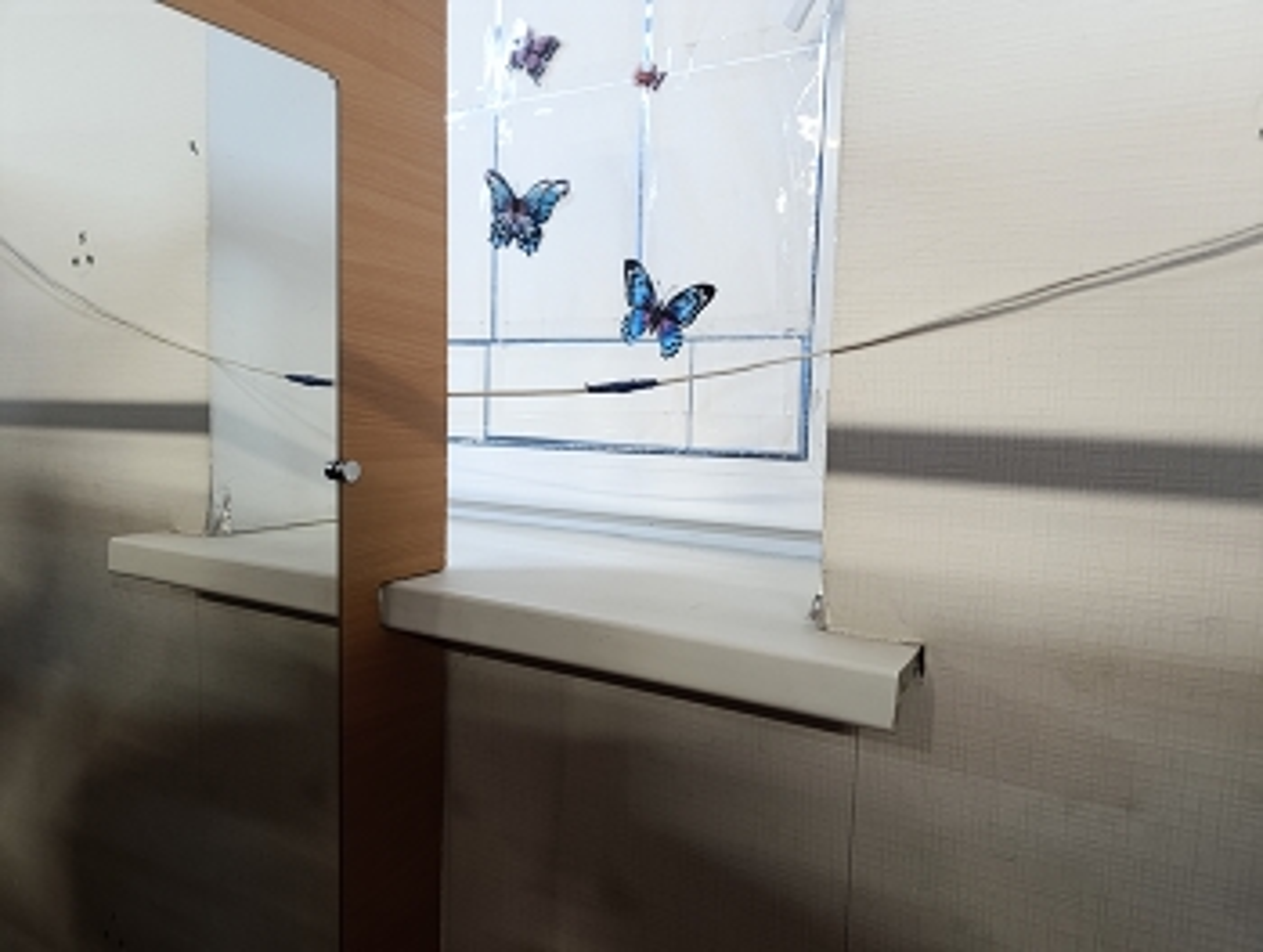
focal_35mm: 23
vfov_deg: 59.1
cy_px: 476
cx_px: 632
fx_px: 841
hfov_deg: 73.8
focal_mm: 6.14
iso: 1250
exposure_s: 1/50
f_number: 1.6
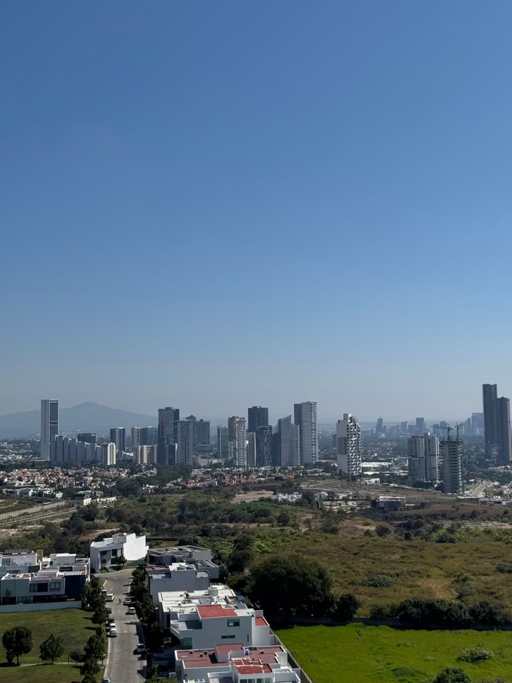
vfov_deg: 39.7
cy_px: 342
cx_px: 256
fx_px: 947
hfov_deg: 30.3
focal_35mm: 48
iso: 64
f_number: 1.78
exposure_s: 1/9009
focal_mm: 6.76
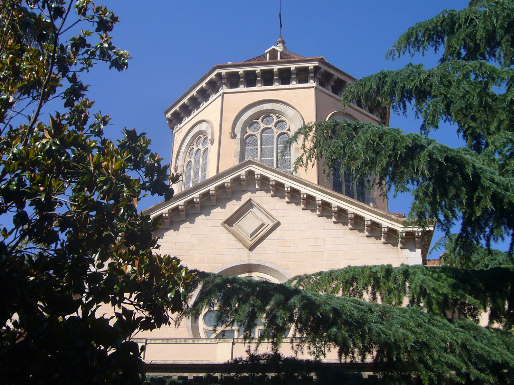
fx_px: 638
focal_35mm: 43
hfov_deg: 43.9
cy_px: 187
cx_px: 259
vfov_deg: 33.6
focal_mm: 4.7
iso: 80
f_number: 5.6
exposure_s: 1/320
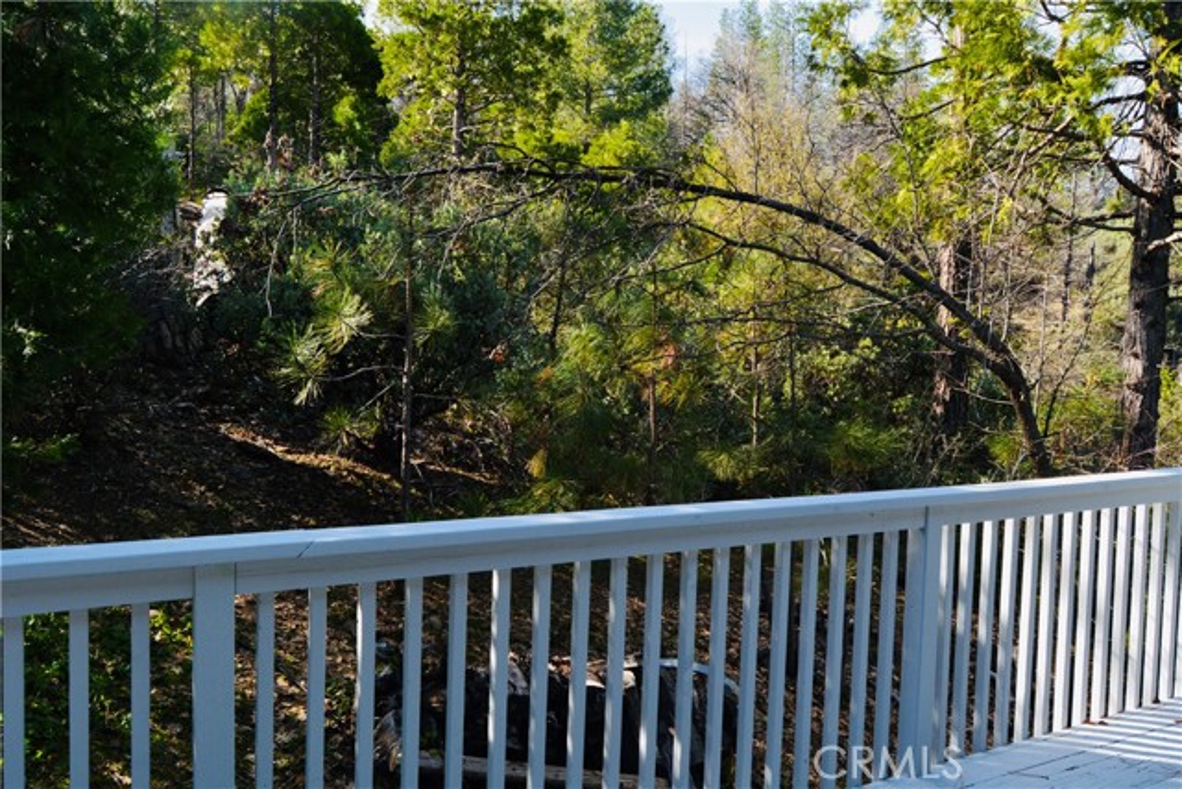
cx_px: 591
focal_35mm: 27
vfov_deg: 48.0
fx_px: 887
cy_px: 394
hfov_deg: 67.4
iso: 400
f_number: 10
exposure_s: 1/160
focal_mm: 18
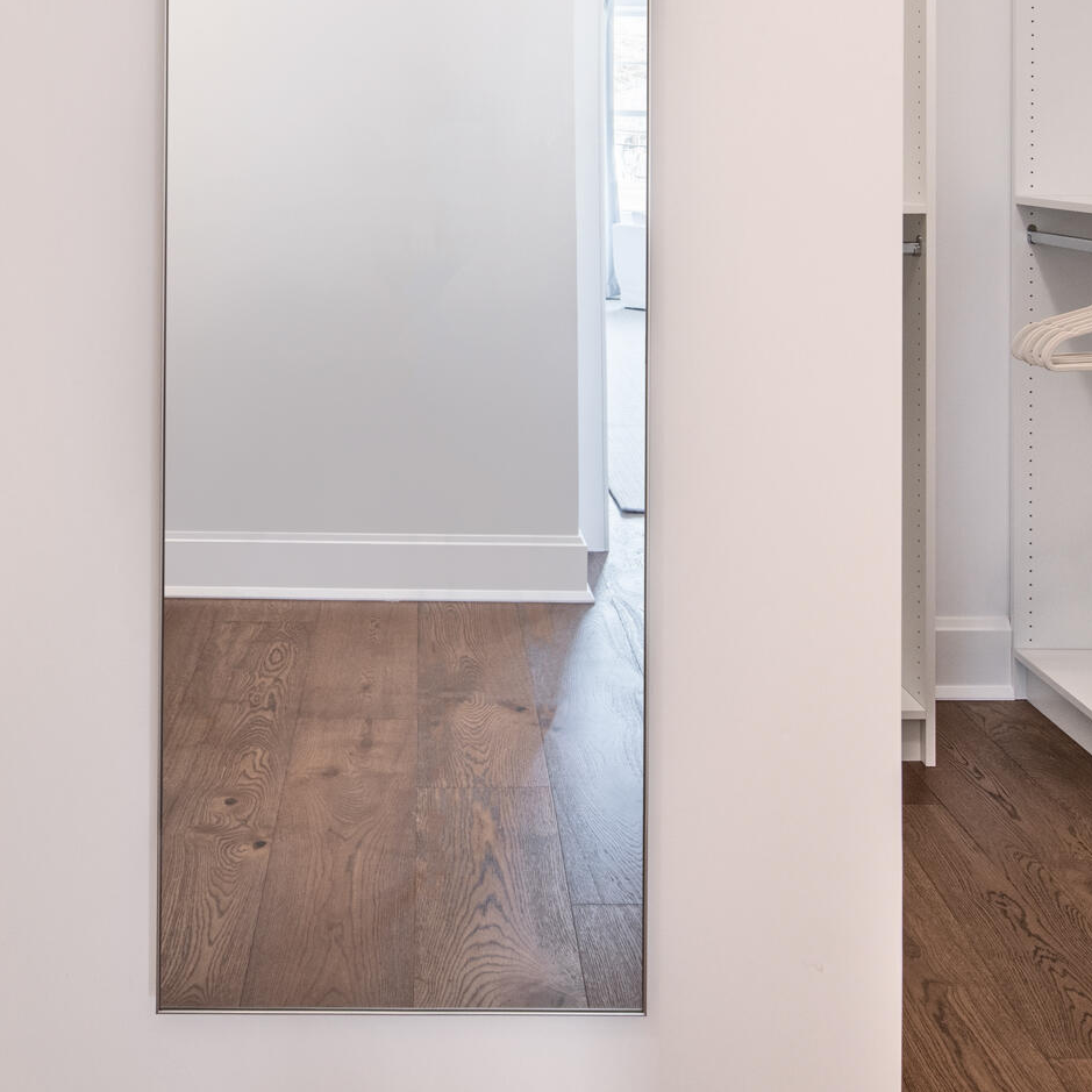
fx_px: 1356
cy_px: 229
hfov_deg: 43.5
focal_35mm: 38
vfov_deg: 42.1
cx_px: 413
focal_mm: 14
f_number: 11
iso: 100
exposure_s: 2
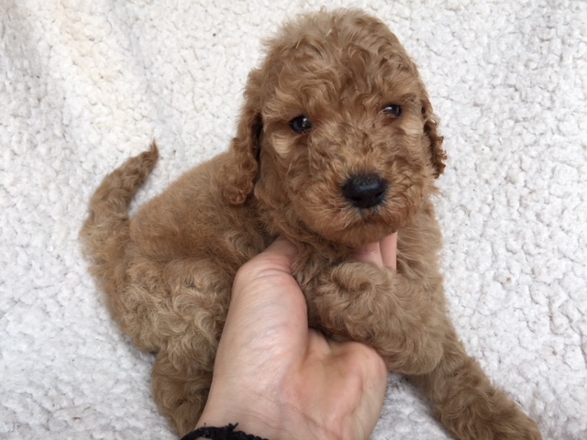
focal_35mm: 29
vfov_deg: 48.2
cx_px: 294
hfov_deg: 61.7
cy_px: 220
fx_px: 492
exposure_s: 1/124
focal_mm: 4.15
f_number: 2.2
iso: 32
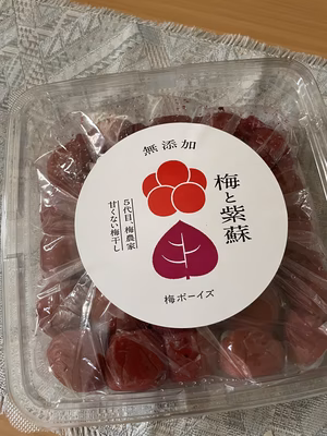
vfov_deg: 67.3
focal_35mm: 26
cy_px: 218
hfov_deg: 53.1
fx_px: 327
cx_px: 164
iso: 400
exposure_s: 1/60
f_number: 1.6
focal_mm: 4.2
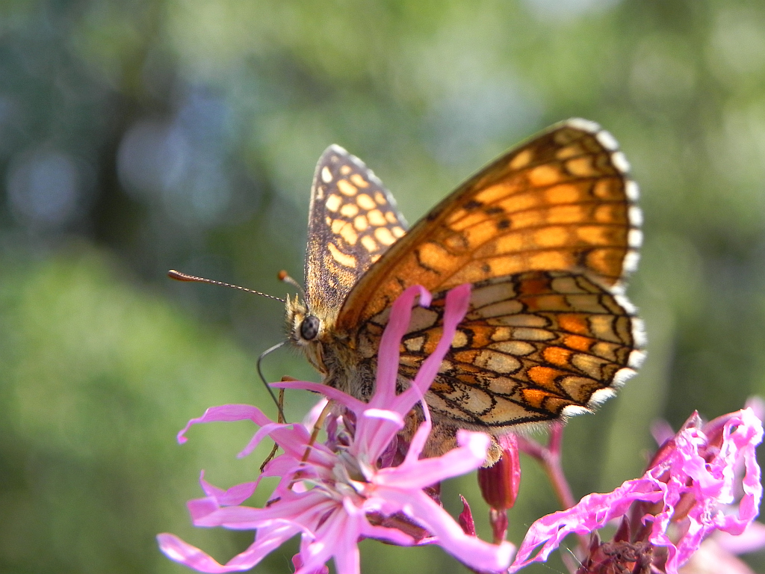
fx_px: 2320
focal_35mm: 105
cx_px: 382
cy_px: 287
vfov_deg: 14.1
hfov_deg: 18.7
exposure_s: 1/430
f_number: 4
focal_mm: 18.8
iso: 160
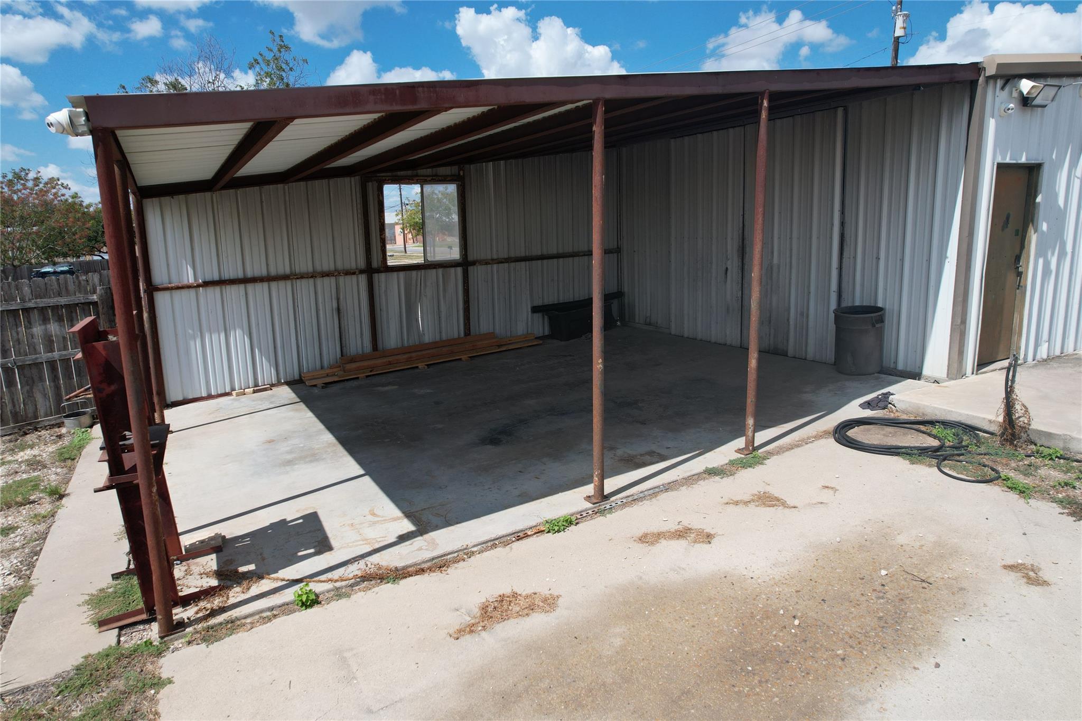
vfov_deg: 57.2
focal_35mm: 22
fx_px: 661
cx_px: 541
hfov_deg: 78.6
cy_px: 360
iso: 130
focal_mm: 8.38
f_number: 2.8
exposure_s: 1/3000
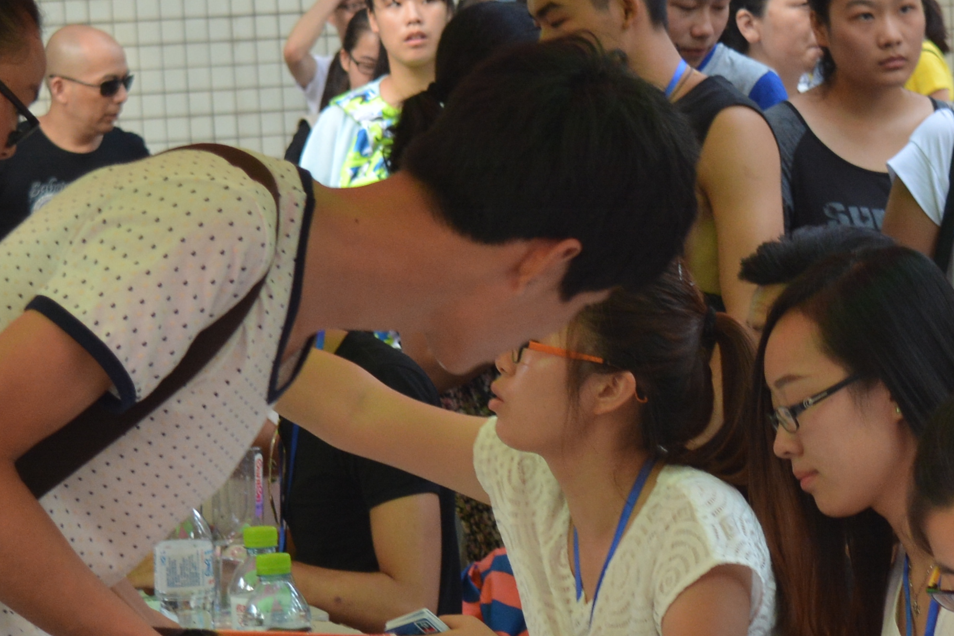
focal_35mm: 178
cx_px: 653
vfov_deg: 7.7
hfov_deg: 11.5
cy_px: 338
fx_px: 4716
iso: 320
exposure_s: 1/100
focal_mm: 36
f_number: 5
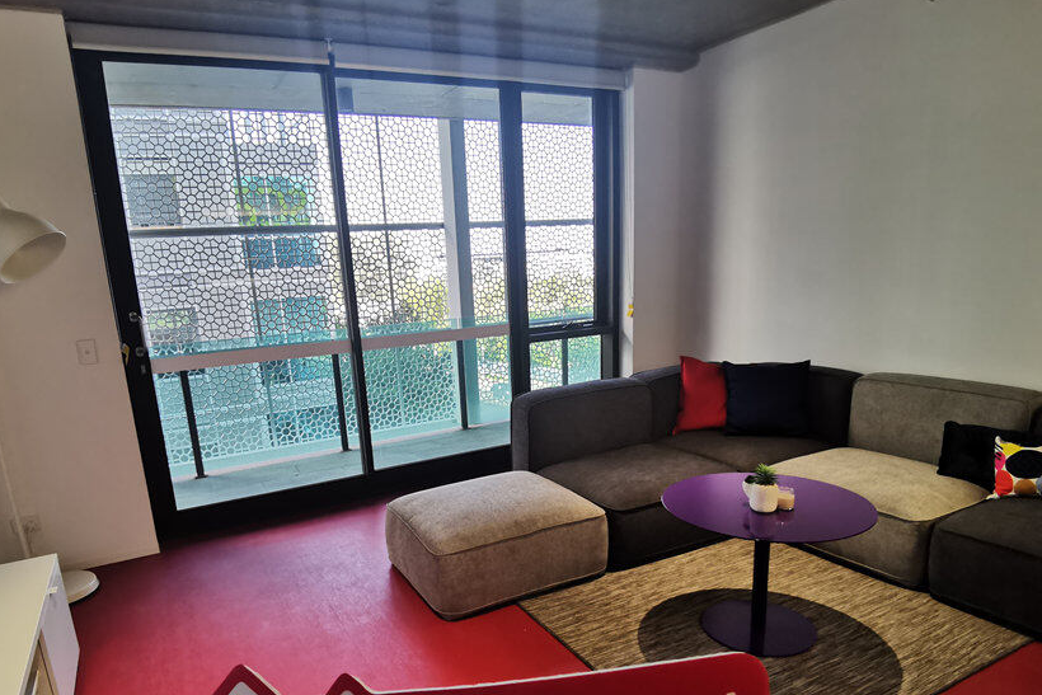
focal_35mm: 22
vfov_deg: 56.5
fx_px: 637
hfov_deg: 78.4
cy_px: 439
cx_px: 470
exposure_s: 1/50
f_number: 2.2
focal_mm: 2.26
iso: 100
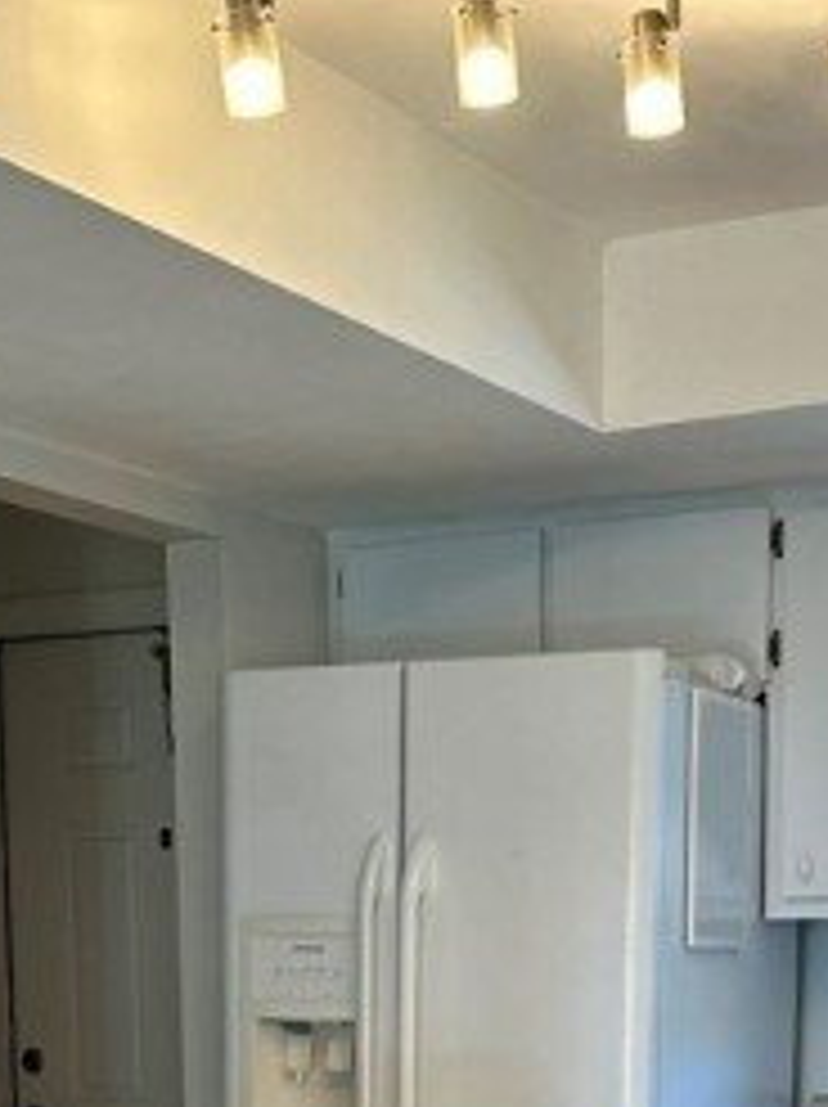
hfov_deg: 19.6
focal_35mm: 75
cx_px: 441
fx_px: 2396
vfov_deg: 24.2
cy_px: 1246
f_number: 1.78
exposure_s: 1/120
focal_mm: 6.86
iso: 160
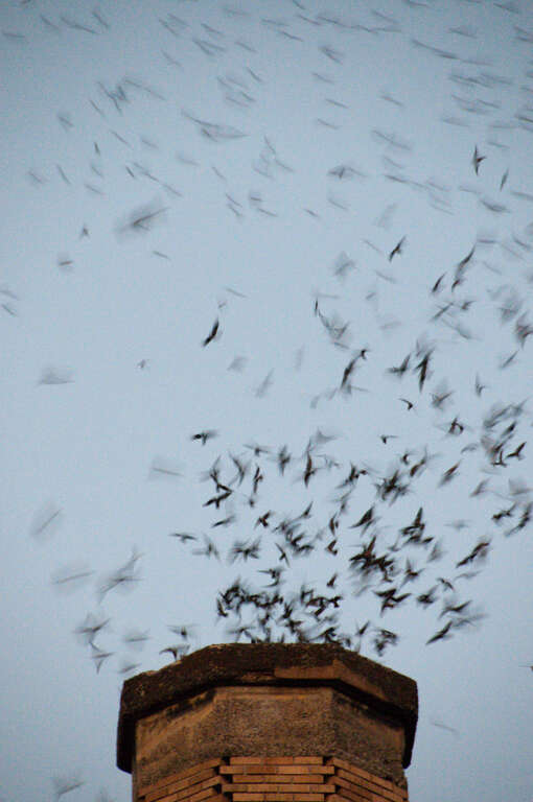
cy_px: 401
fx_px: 6680
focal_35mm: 300
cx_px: 266
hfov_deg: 4.6
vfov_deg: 6.9
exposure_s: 1/30
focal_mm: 200
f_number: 5.6
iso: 3200
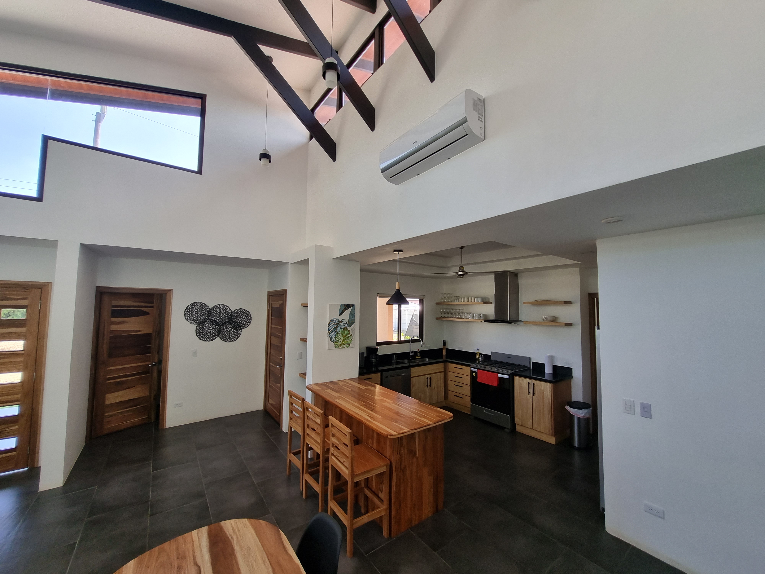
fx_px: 287
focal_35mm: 13
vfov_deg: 89.9
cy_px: 287
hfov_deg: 106.2
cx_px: 382
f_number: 2.2
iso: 50
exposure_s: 1/60
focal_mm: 1.74
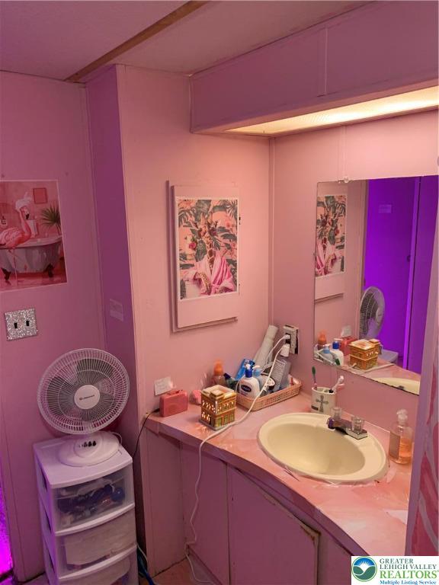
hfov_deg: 53.1
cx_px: 220
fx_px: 440
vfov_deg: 67.3
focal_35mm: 26
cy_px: 292
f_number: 1.8
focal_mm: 4.25
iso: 250
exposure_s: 1/60
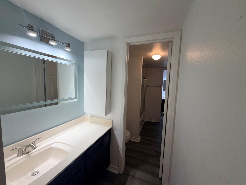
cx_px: 123
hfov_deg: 102.1
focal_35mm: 14
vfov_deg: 85.7
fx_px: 99
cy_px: 92
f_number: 2.2
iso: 80
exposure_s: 1/120
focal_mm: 2.22
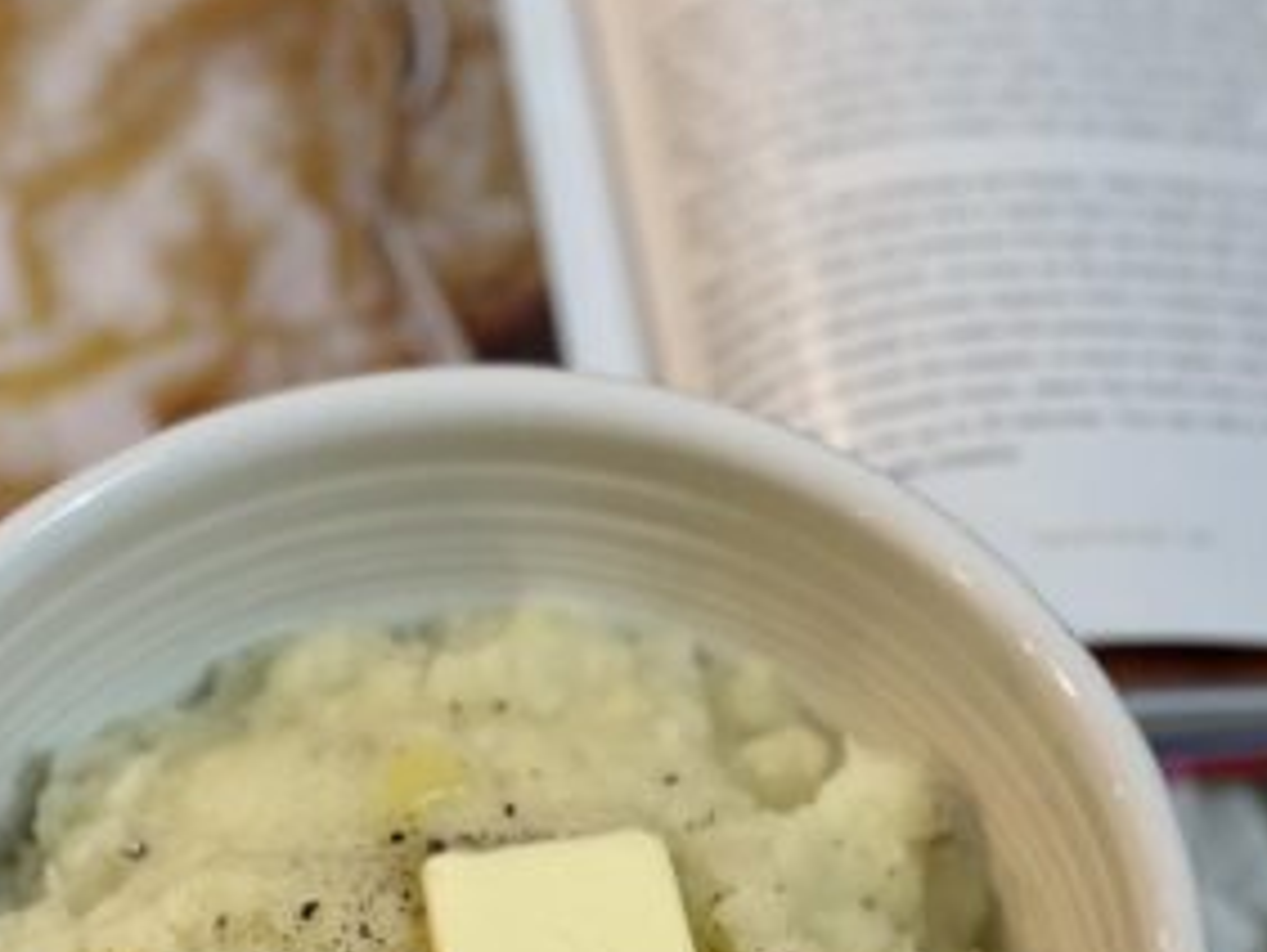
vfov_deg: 11.3
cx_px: 553
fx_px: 4799
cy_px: 660
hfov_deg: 15.0
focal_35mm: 131
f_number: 2.8
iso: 200
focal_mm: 9
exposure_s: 1/40
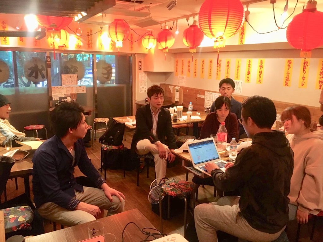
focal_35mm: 29
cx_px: 162
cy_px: 121
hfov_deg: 61.7
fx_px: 271
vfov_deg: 48.2
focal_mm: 4.15
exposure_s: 1/30
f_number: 2.2
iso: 200
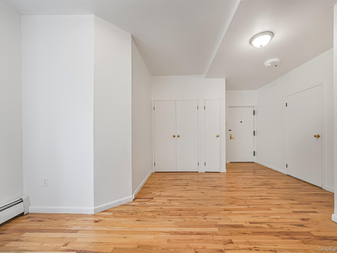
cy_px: 126
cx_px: 166
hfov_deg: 106.2
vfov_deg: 89.9
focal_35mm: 13
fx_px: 127
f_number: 9
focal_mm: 12
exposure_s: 1/15
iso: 800
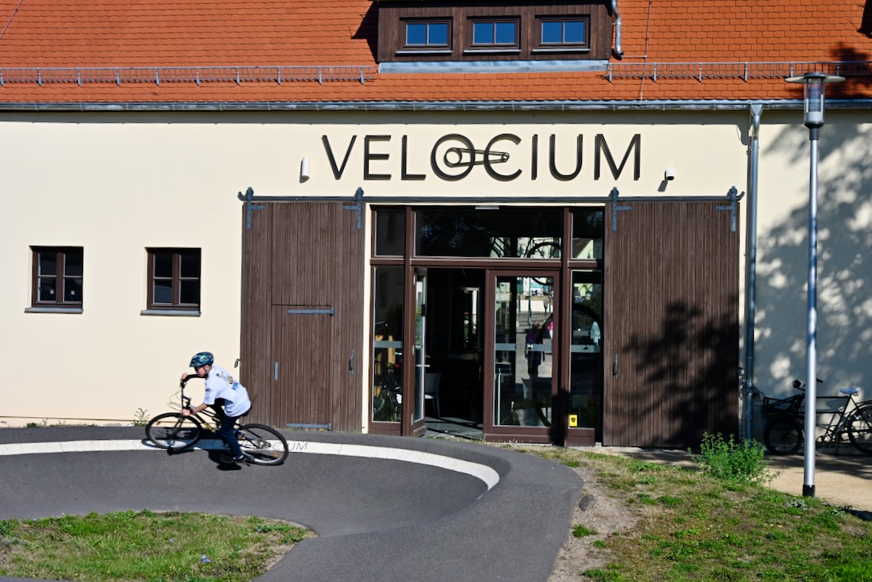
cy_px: 291
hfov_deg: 31.0
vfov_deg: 20.9
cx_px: 436
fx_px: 1575
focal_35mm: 65
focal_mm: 65
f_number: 11
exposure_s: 1/200
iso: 200
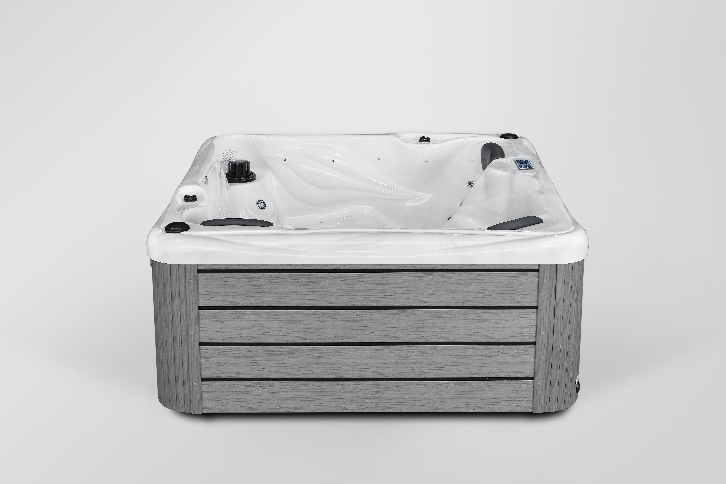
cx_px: 363
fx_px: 1009
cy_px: 242
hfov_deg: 39.6
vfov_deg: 27.0
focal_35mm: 50
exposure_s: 1/50
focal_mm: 50
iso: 200
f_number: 8
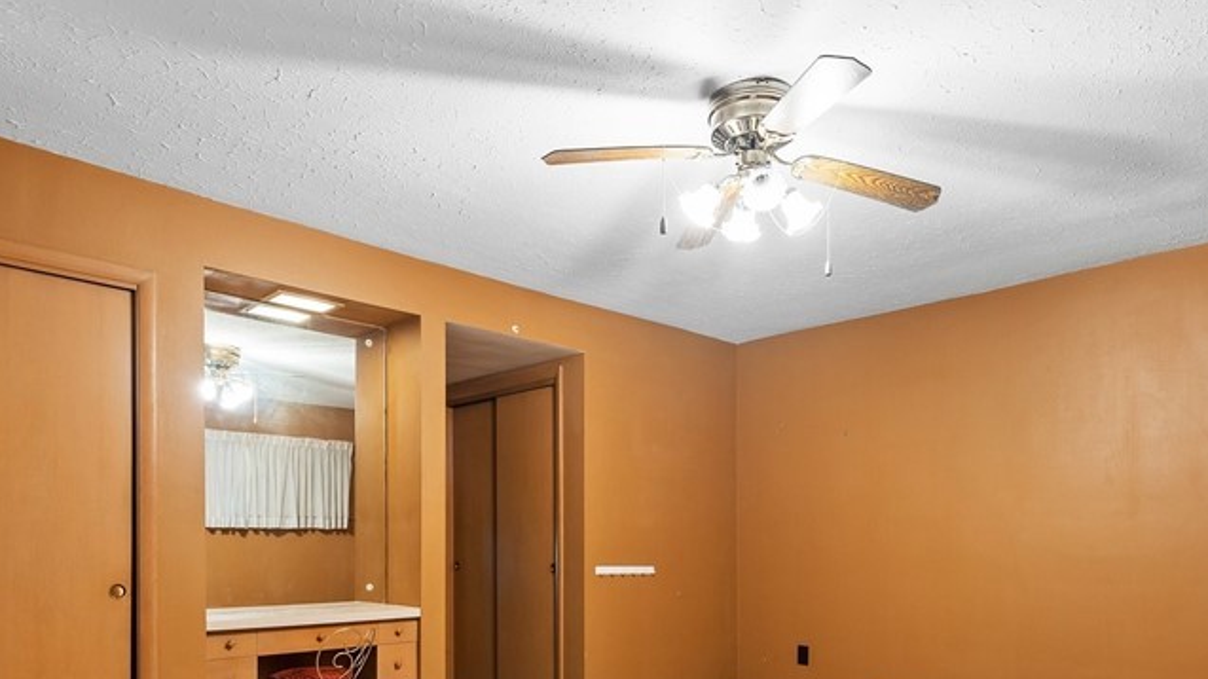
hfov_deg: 73.9
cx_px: 650
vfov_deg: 44.0
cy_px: 530
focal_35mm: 25
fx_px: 801
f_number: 7.1
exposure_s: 1/1.25
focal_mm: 14
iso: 400
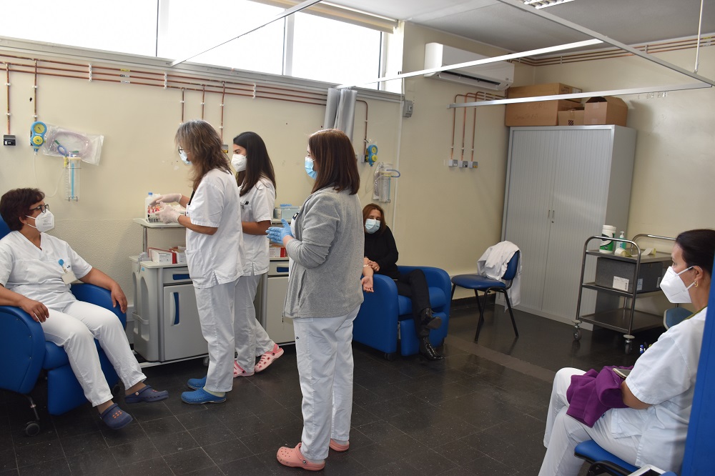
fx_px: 536
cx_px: 358
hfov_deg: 67.4
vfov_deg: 47.9
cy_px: 238
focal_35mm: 27
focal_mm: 18
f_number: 5.6
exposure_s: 1/125
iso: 450
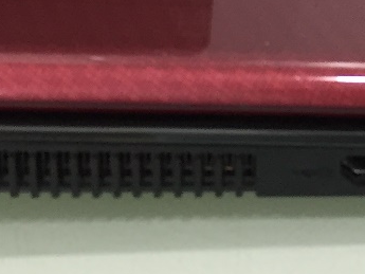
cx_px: 315
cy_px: -159
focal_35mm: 137
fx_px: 1445
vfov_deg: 10.4
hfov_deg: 14.3
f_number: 2.2
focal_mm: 4.15
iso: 125
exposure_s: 1/33
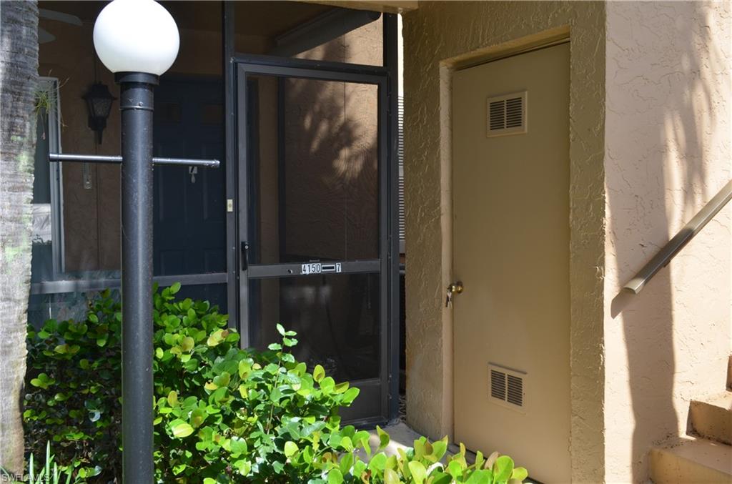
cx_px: 366
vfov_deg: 34.0
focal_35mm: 39
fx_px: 791
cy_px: 242
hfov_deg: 49.7
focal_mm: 26
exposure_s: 1/100
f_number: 8
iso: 100
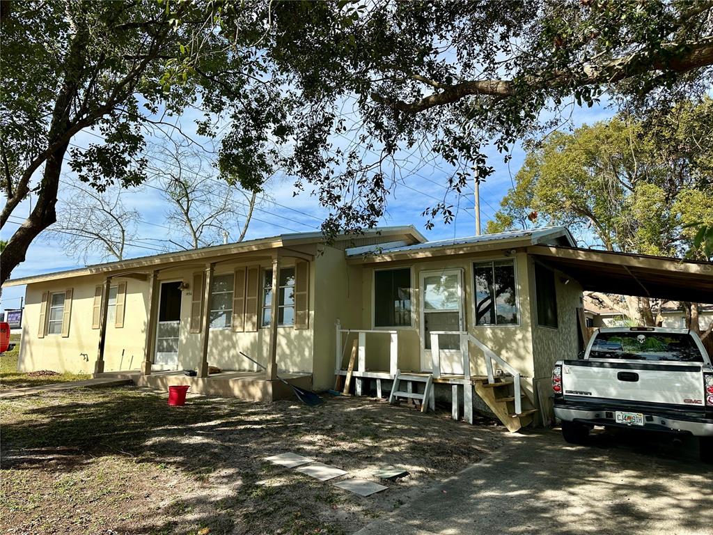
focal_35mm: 24
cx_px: 356
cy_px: 268
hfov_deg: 71.6
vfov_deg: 56.8
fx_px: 494
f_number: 1.78
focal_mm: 6.86
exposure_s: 1/3356
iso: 80
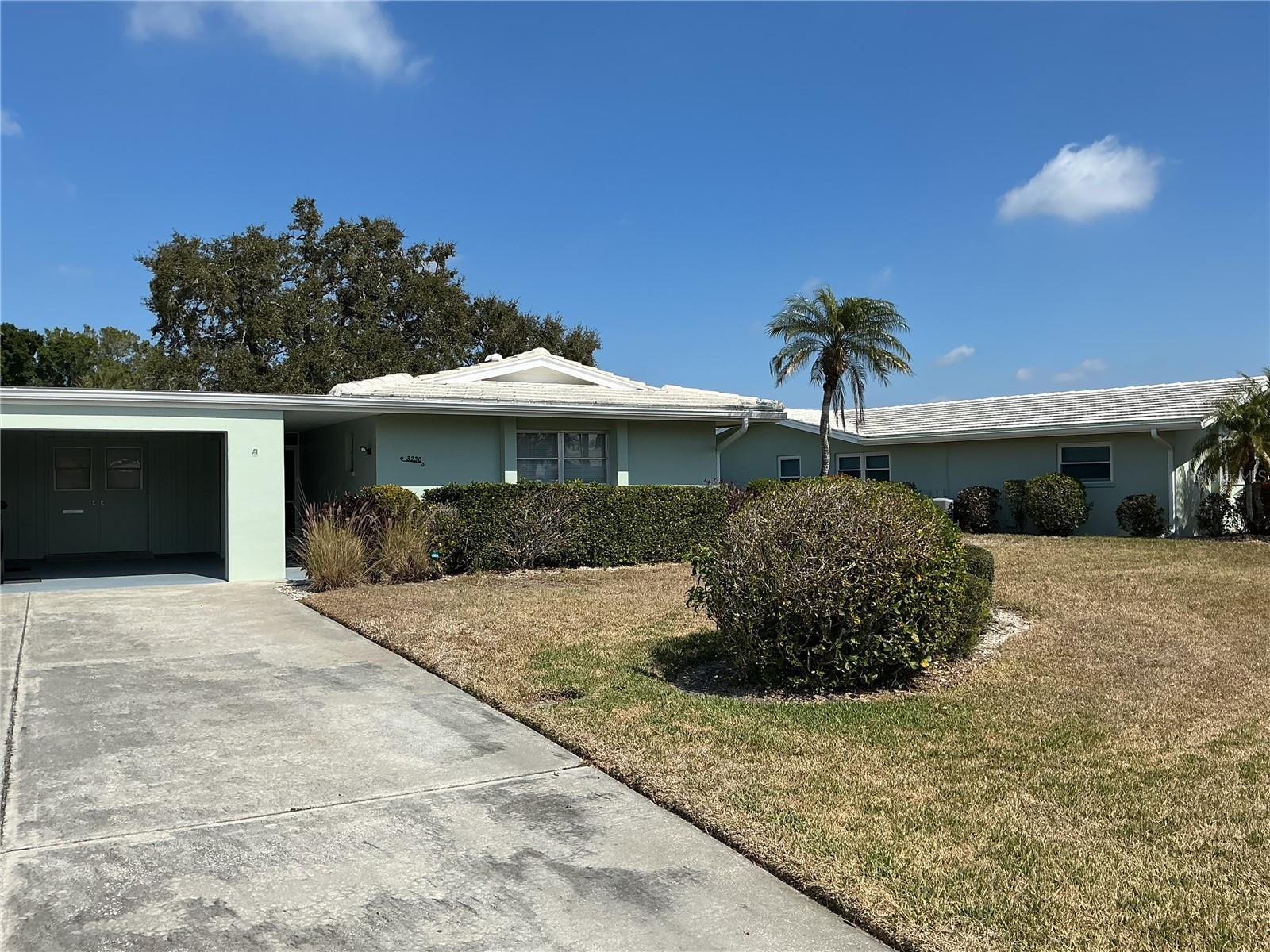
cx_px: 635
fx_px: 1064
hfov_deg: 61.7
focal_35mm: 29
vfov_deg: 48.2
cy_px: 476
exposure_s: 1/2959
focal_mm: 3
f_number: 1.8
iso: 25
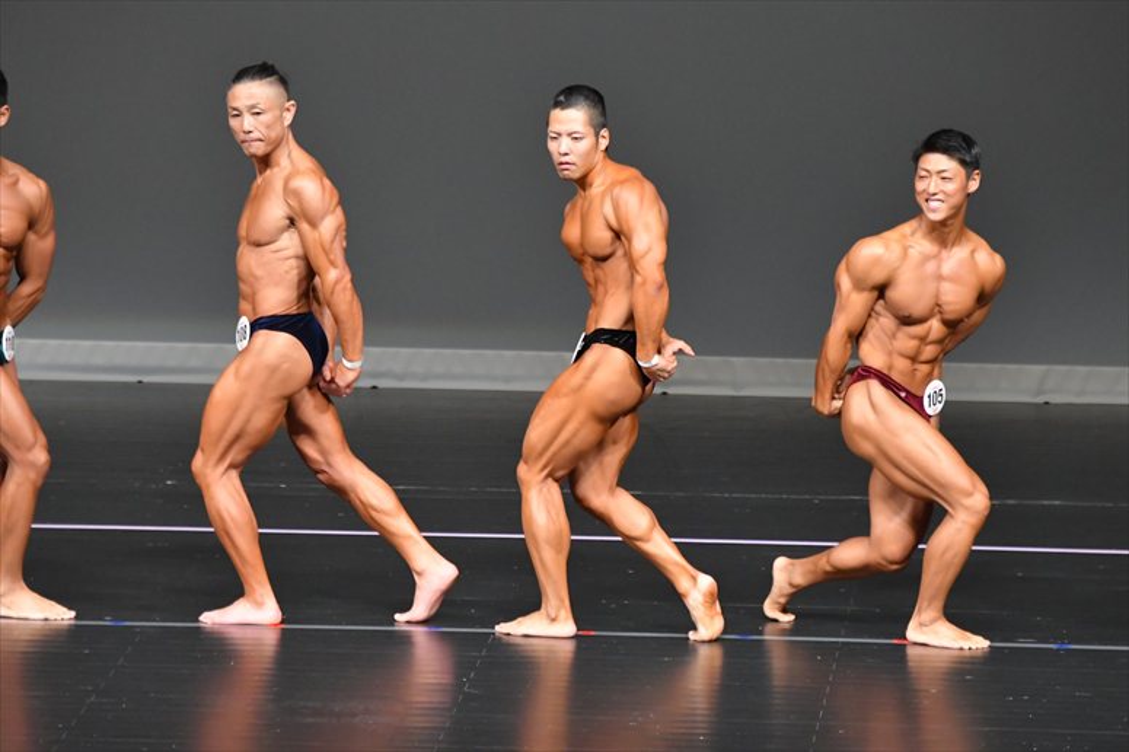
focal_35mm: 315
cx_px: 564
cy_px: 376
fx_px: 9874
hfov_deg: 6.5
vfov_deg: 4.4
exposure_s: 1/400
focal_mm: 210
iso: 5000
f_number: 5.6
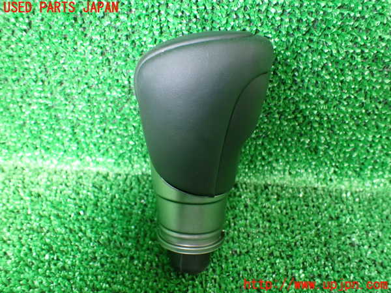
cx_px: 196
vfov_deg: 46.8
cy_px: 146
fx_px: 339
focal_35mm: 30
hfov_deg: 60.0
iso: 800
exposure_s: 1/30
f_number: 2.3
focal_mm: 5.4
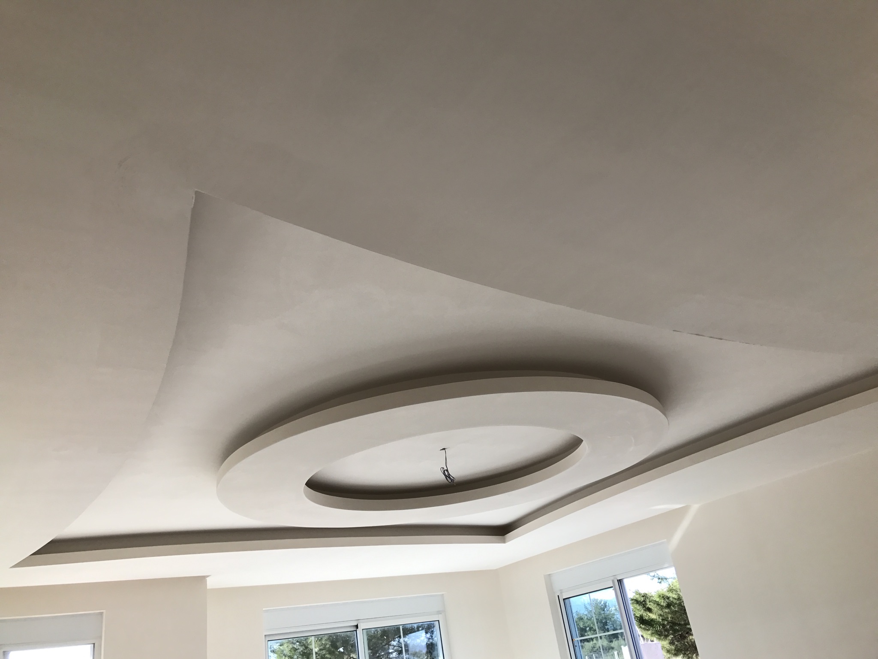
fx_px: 710
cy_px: 330
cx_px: 439
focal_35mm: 28
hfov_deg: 63.4
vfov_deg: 49.7
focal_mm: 3.99
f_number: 1.8
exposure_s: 1/351
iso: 20
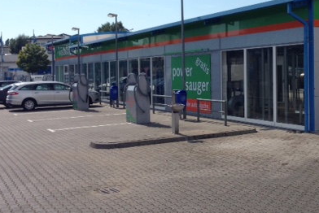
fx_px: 497
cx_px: 198
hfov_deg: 35.4
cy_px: 75
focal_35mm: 56
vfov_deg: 24.1
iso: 50
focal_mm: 4.12
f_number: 2.4
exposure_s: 1/2584
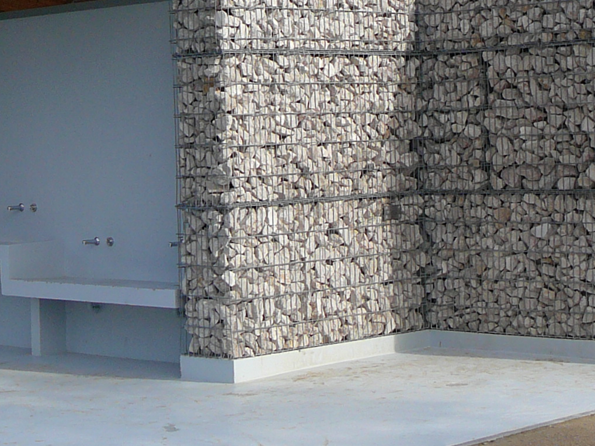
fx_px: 1770
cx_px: 169
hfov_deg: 19.0
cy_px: 165
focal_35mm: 103
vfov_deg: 14.3
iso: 80
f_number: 3.1
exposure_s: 1/800
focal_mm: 6.1
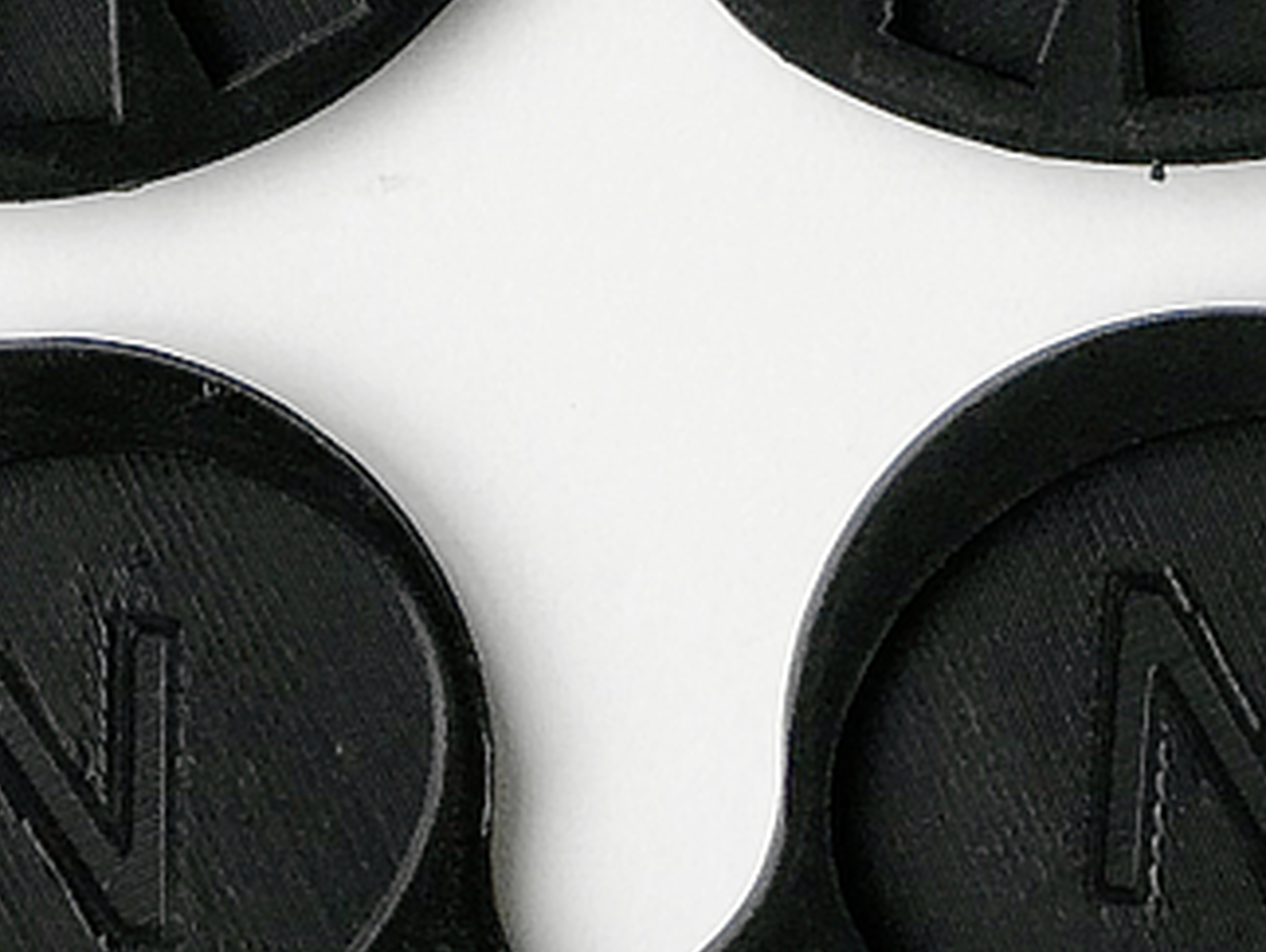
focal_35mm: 282
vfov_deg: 5.2
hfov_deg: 7.0
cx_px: 788
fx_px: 10325
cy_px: -486
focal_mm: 6.6
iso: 20
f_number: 2.8
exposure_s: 1/100
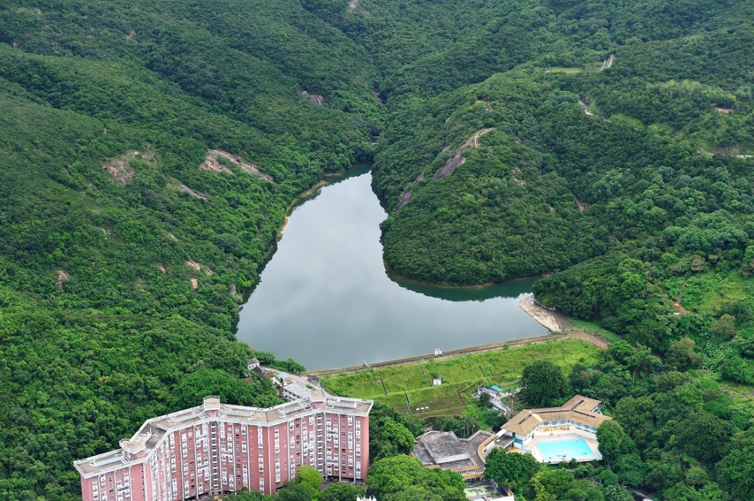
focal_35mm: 70
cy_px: 250
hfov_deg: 28.9
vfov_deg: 19.4
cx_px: 377
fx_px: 1465
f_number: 7.1
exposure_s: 1/640
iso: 500
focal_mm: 70
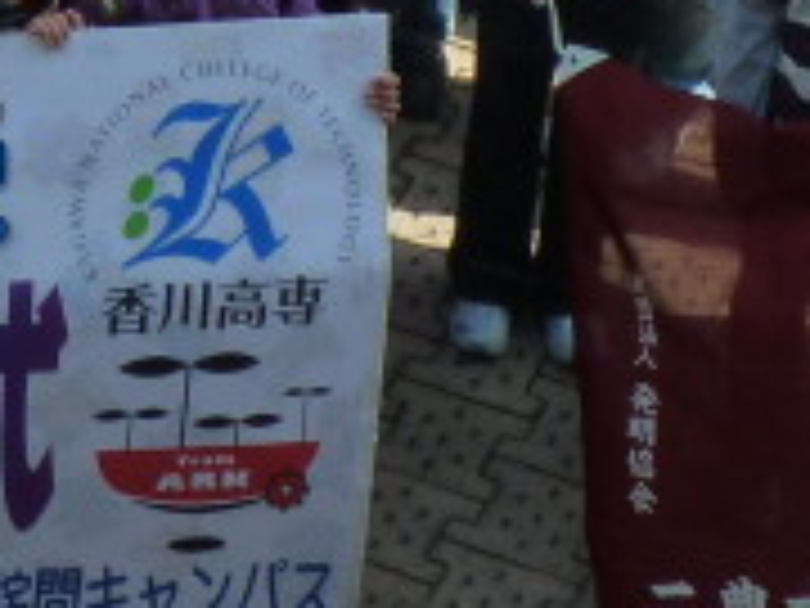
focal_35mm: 273
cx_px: -382
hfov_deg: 7.1
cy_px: -1036
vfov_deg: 5.2
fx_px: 6388
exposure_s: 1/250
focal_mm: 8.5
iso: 125
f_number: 4.5
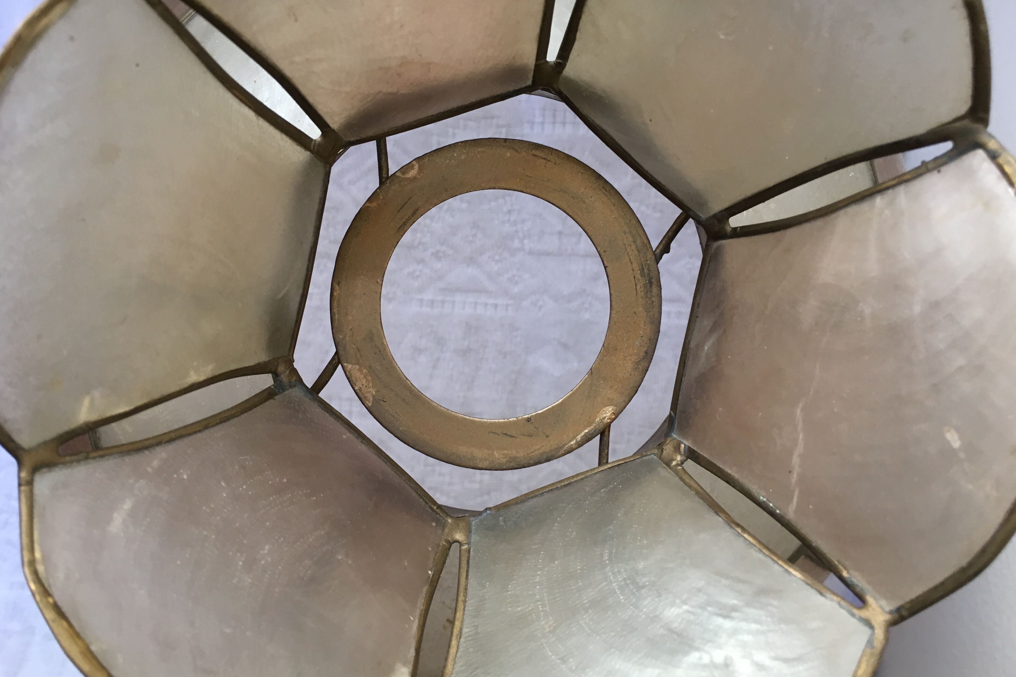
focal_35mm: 31
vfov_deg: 42.3
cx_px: 504
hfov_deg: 60.3
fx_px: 875
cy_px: 333
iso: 100
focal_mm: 4.15
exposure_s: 1/33
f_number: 2.2
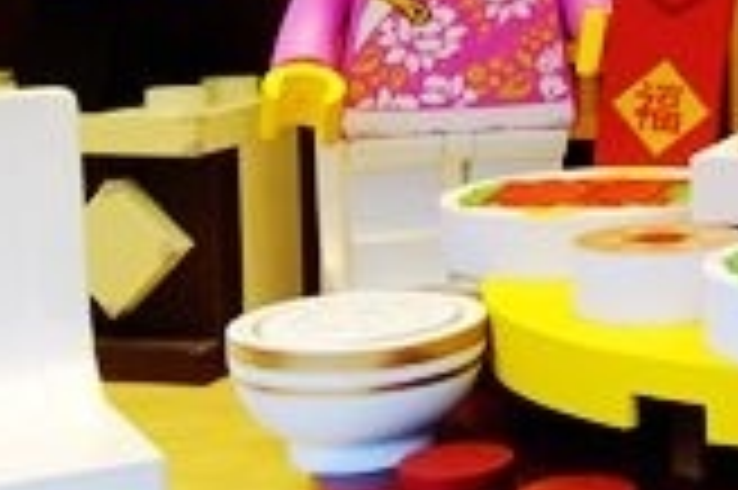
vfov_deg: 14.1
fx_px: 1946
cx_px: 1004
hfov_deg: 19.5
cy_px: -2
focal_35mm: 95
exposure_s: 1/60
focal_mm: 8.8
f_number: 2.8
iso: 125
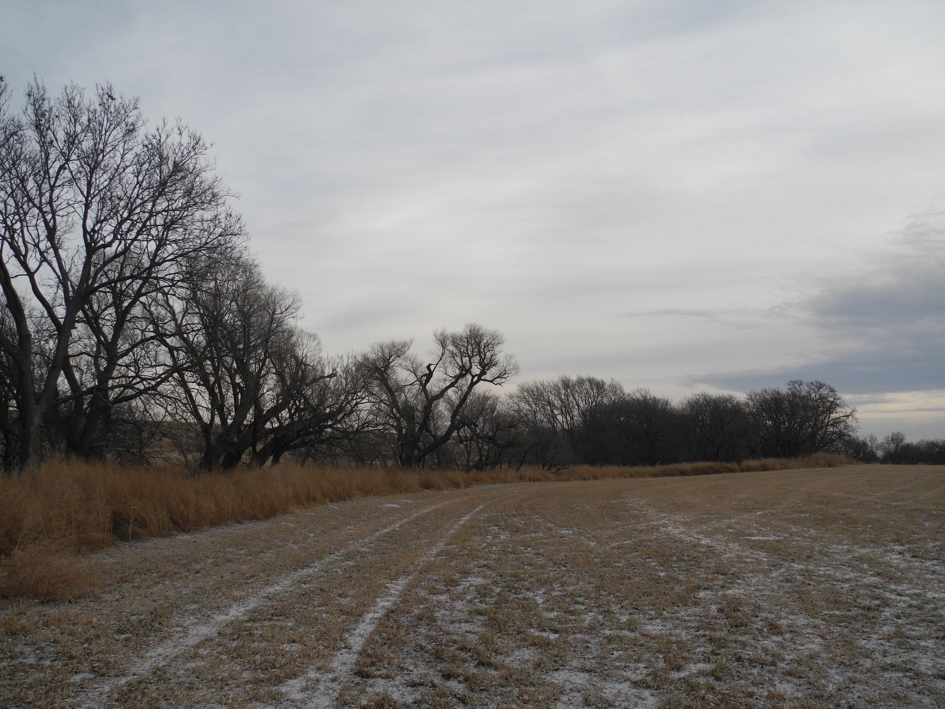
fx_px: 955
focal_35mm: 35
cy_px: 354
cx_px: 472
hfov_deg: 52.6
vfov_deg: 40.7
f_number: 3.5
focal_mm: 7.4
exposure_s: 1/800
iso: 100
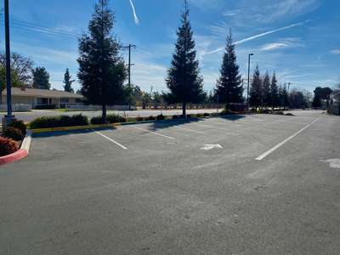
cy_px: 128
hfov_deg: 67.3
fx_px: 255
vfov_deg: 53.1
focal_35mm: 26
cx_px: 170
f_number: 1.8
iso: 32
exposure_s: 1/6452
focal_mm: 4.25
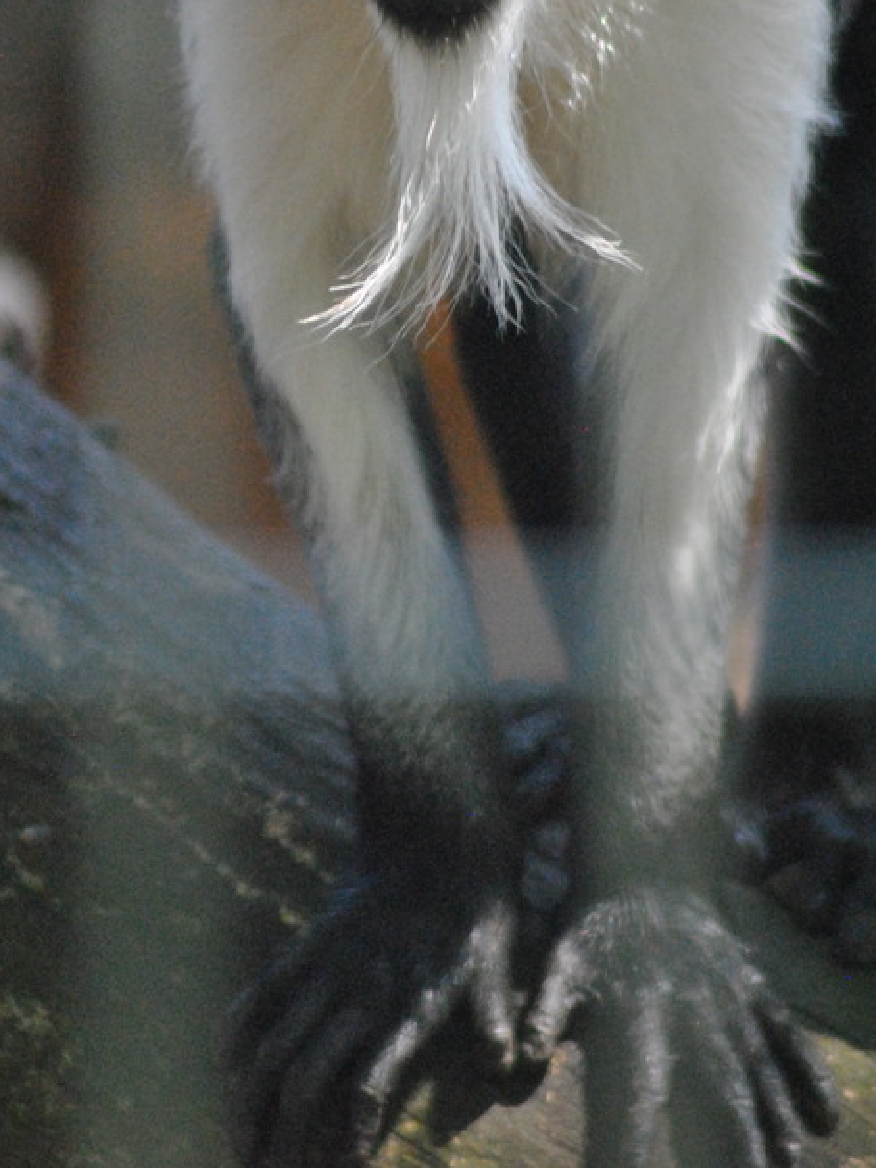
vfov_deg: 2.7
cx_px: 310
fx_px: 24631
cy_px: 223
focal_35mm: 730
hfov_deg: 2.0
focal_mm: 300
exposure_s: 1/400
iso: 1600
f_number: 5.6
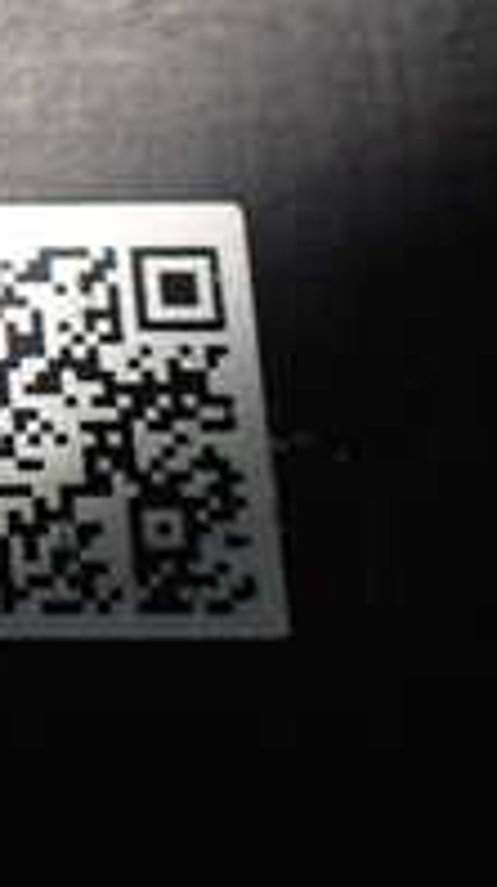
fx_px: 2325
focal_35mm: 99
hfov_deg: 10.3
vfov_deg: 21.6
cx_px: -761
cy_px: 358
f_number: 2.3
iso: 800
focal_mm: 5.4
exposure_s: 1/80
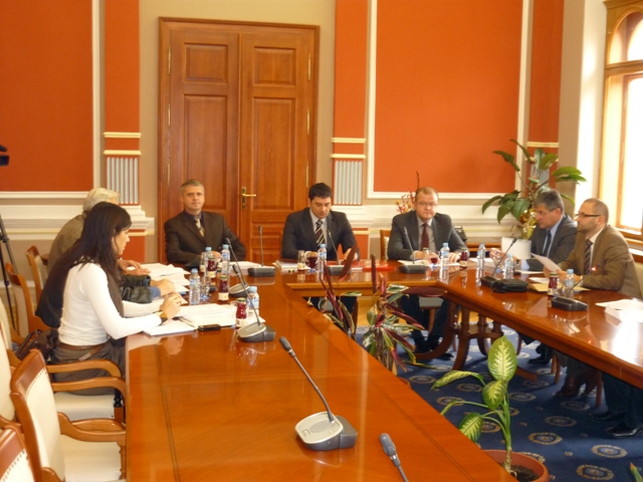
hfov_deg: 44.8
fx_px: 780
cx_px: 322
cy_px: 241
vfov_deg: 34.3
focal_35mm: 42
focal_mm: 6.9
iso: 320
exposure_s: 1/8
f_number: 3
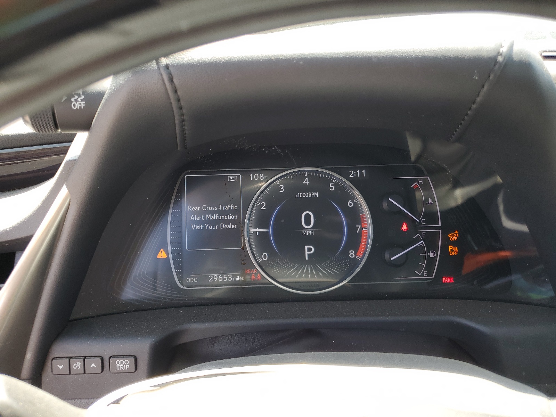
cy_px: 208
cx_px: 278
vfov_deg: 53.1
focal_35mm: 26
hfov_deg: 67.3
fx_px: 418
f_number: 1.5
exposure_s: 1/137
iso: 50
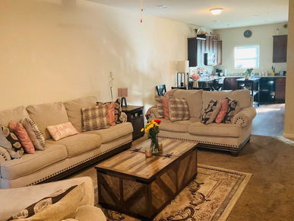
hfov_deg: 56.8
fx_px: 272
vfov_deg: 44.1
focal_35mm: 32
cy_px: 105
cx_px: 138
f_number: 1.8
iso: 250
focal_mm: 3
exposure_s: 1/60
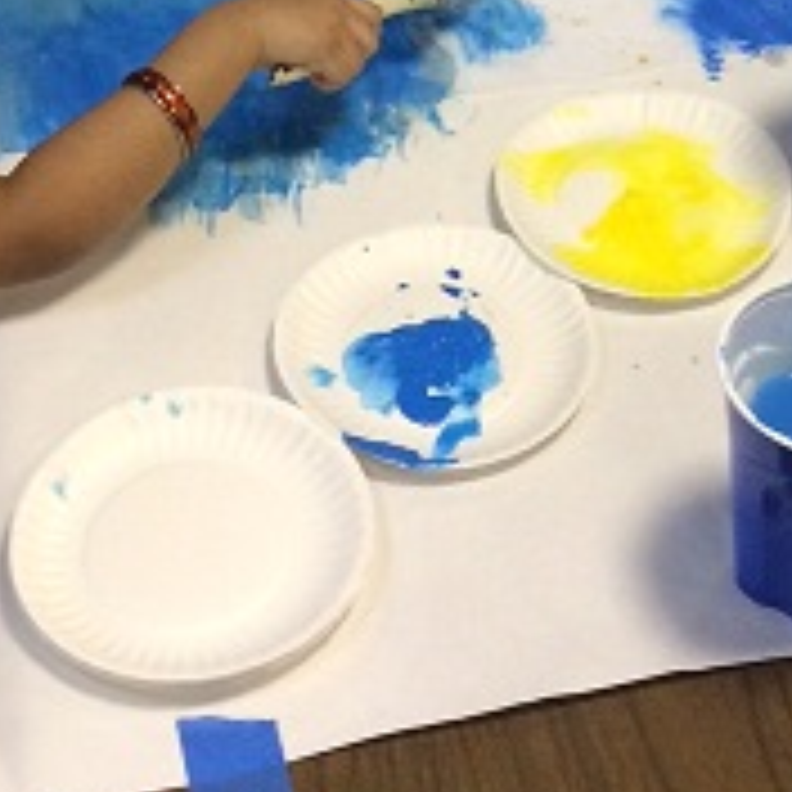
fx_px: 2407
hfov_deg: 18.6
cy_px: -513
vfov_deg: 16.4
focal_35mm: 93
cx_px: 554
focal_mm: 4.15
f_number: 2.2
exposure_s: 1/30
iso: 160
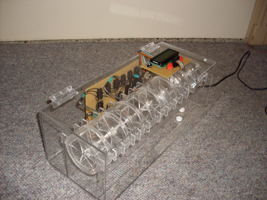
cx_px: 134
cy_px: 100
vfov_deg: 37.7
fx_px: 293
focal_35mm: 38
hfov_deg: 49.0
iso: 100
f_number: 2.8
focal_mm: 6.3
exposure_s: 1/45
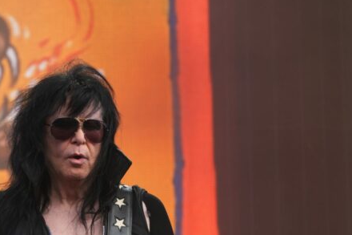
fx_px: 3176
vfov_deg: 4.2
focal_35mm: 325
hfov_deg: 6.3
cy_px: 188
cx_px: 74
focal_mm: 124
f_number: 5.6
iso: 160
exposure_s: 1/200
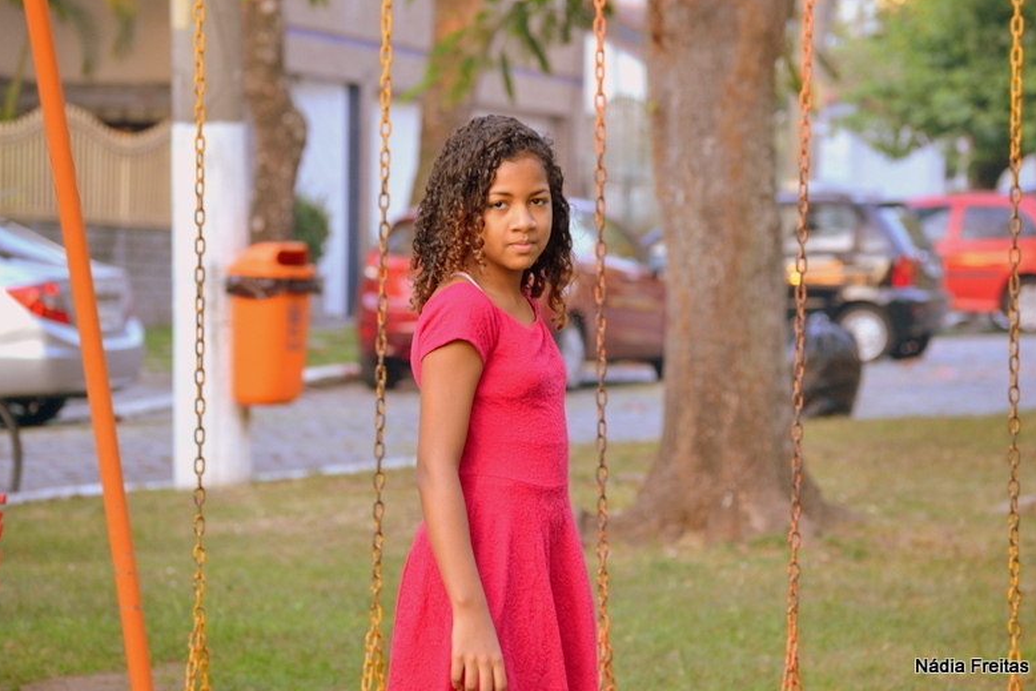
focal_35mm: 179
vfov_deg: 7.7
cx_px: 529
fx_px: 5152
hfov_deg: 11.5
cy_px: 344
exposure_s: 1/60
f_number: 4.5
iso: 400
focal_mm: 116
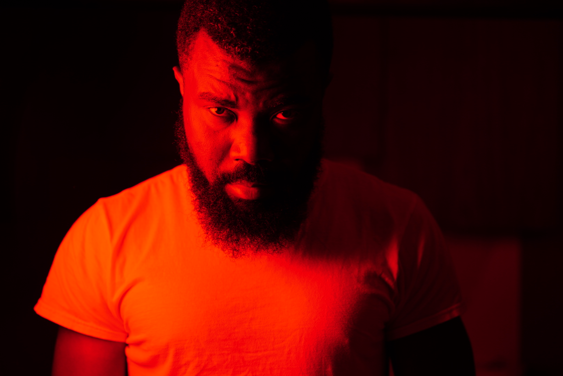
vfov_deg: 16.7
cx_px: 282
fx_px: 1283
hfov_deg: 24.7
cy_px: 188
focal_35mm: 82
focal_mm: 82
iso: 125
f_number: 2.8
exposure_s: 1/100
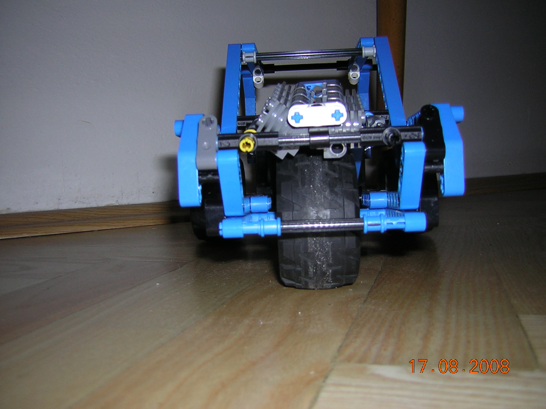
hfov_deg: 51.4
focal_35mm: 36
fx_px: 568
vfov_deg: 39.7
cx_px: 273
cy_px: 204
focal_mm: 4.7
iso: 50
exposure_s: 1/60.1
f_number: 2.6
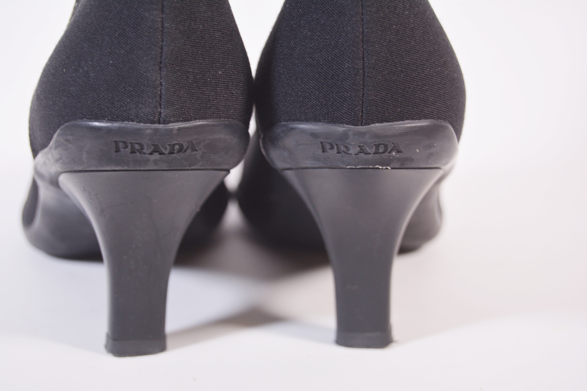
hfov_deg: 24.6
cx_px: 294
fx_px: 1345
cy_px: 196
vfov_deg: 16.6
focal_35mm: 82
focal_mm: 55
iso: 400
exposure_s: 1/80
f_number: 5.6
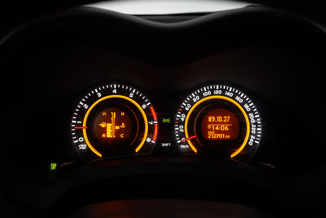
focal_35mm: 32
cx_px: 163
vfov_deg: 41.1
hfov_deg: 58.7
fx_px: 290
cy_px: 109
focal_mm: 32
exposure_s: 1/15
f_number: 6.3
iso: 800
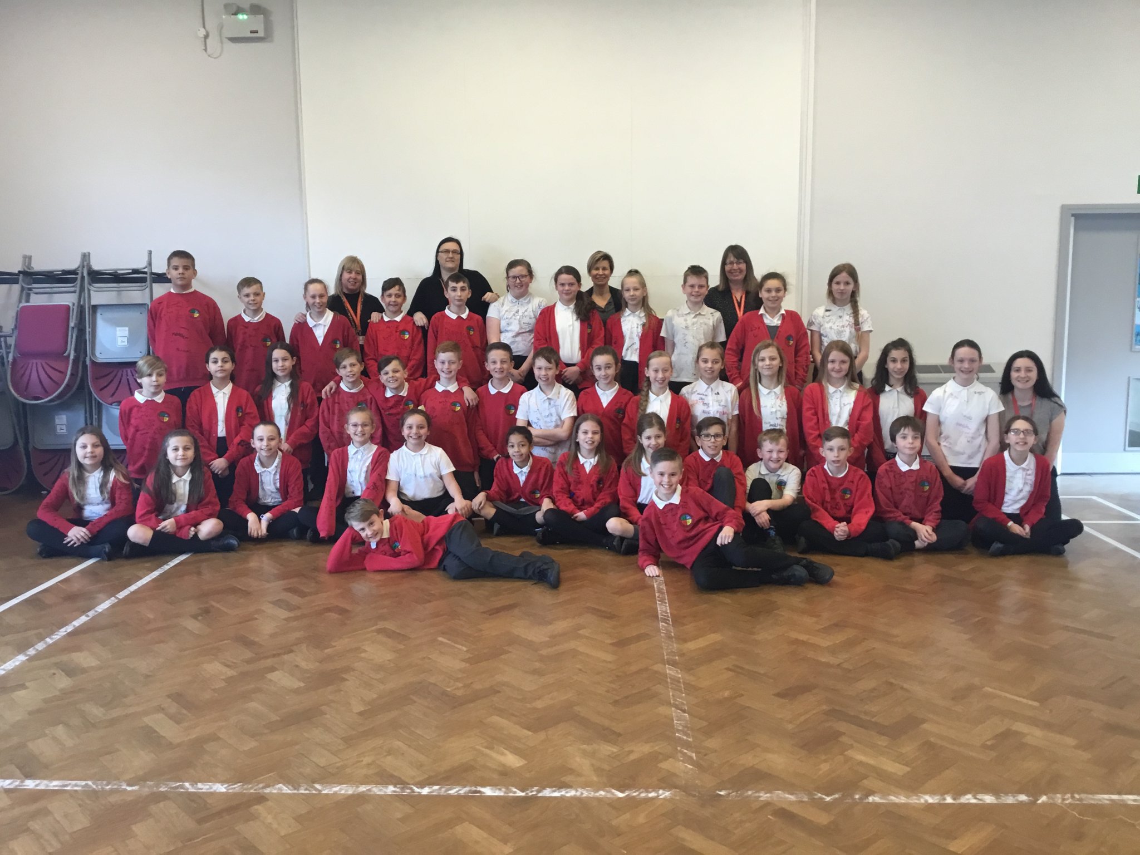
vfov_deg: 45.4
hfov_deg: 58.4
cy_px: 428
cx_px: 570
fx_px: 1021
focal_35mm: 31
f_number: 2.4
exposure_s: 1/33
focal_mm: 3.3
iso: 100
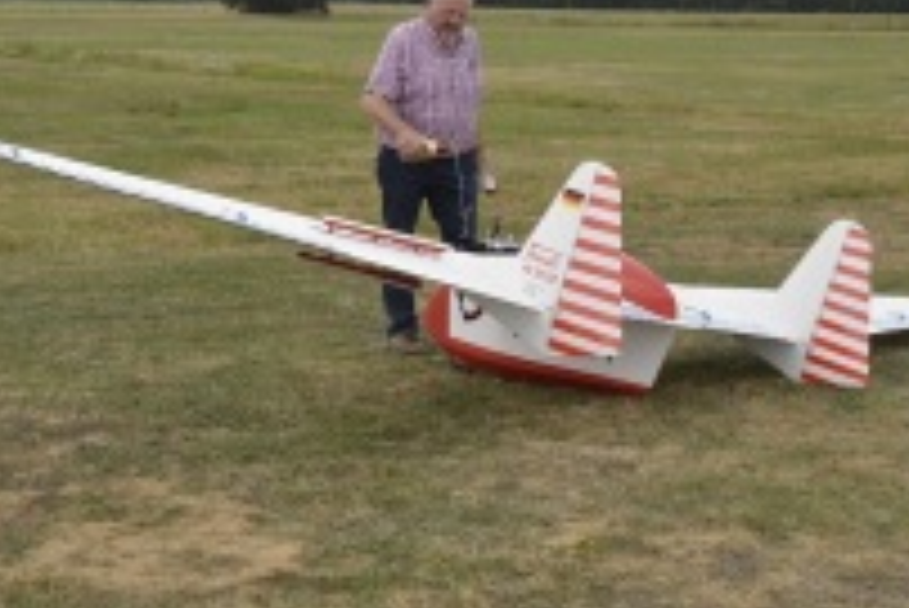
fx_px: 2097
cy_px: 266
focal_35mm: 83
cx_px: 540
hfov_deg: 24.4
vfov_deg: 16.5
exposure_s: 1/1250
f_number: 18
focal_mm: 35
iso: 3200
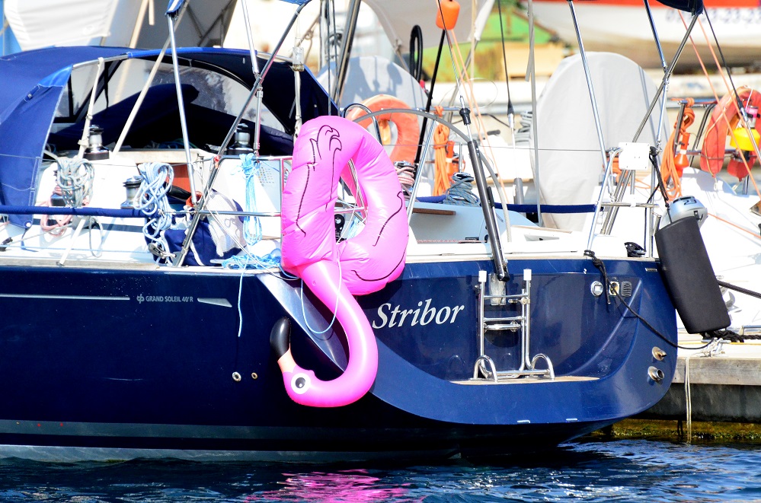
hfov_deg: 4.6
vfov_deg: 3.0
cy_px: 252
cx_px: 380
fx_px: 9490
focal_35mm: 450
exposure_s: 1/8000
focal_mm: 300
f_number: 5.6
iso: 3200
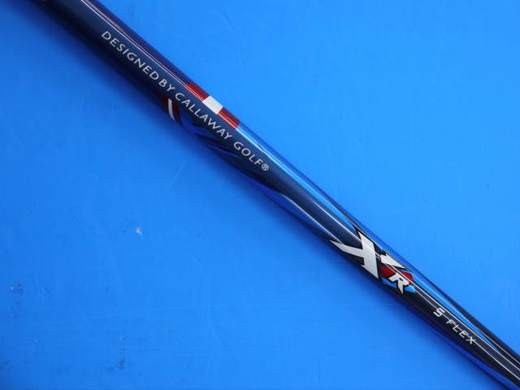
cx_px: 260
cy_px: 195
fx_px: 781
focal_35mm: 52
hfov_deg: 36.8
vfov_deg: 28.0
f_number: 4.7
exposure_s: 1/60
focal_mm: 26
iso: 200
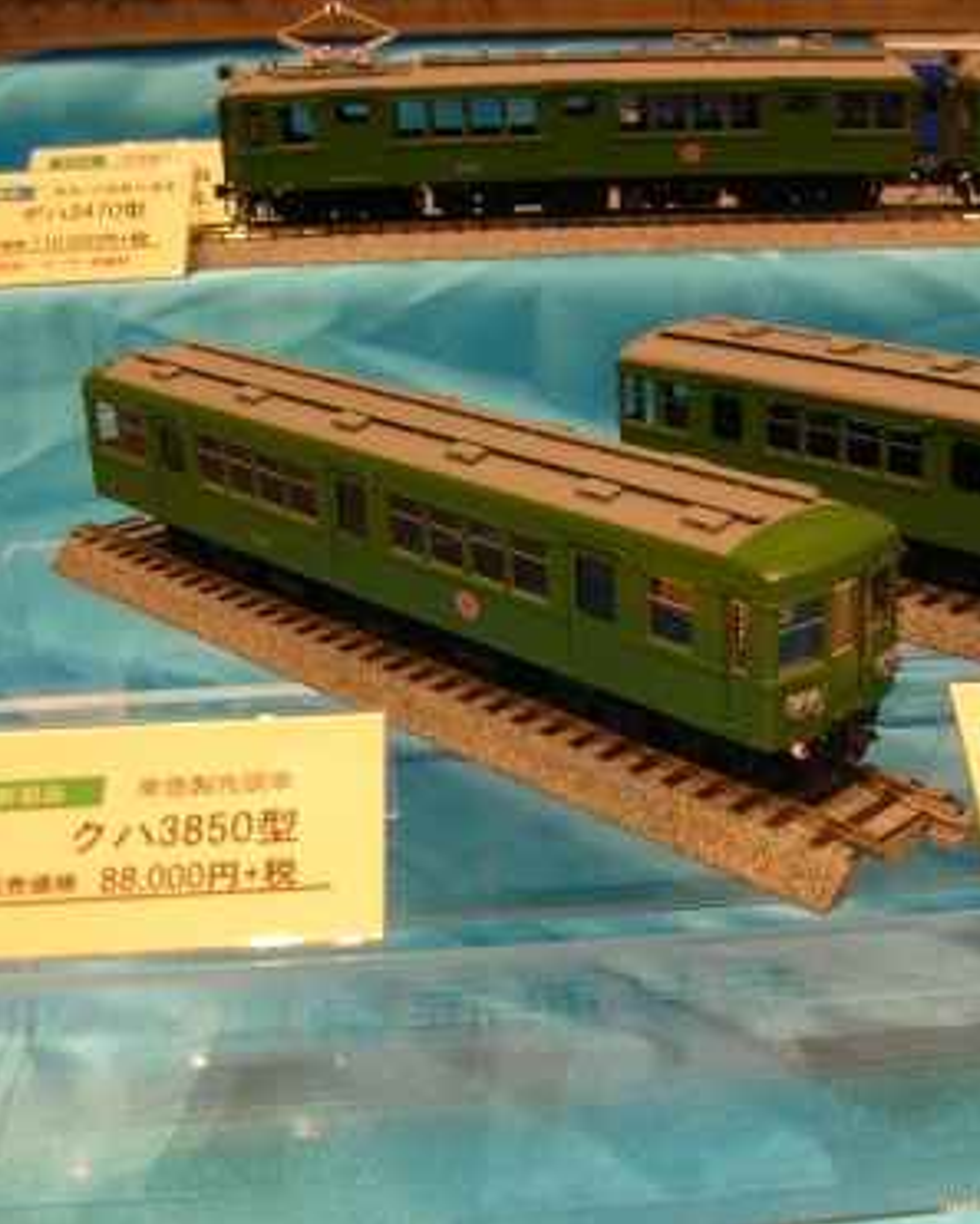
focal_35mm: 46
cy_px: 614
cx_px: 759
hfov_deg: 32.0
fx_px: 1667
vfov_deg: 40.3
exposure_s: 1/10.6
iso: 50
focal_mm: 5.8
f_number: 2.8
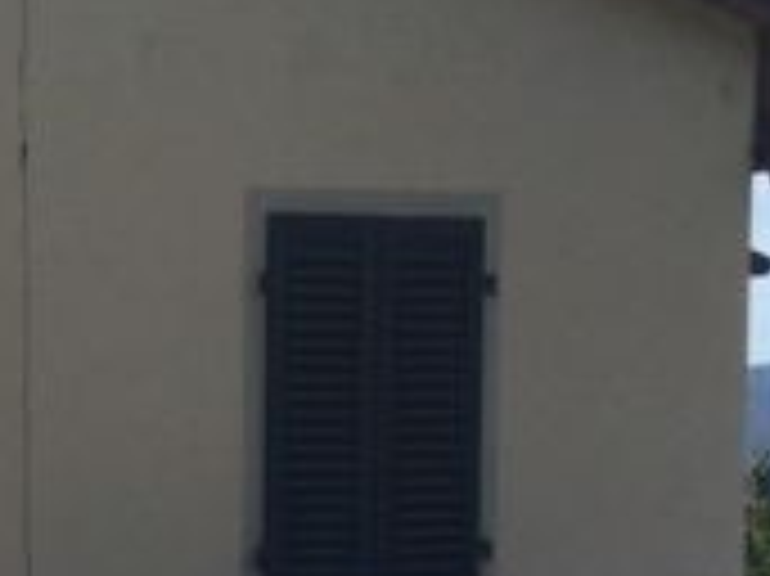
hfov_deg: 14.5
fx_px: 2845
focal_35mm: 128
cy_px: 806
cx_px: -340
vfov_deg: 11.2
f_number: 2.4
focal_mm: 3.3
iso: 25
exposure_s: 1/1381
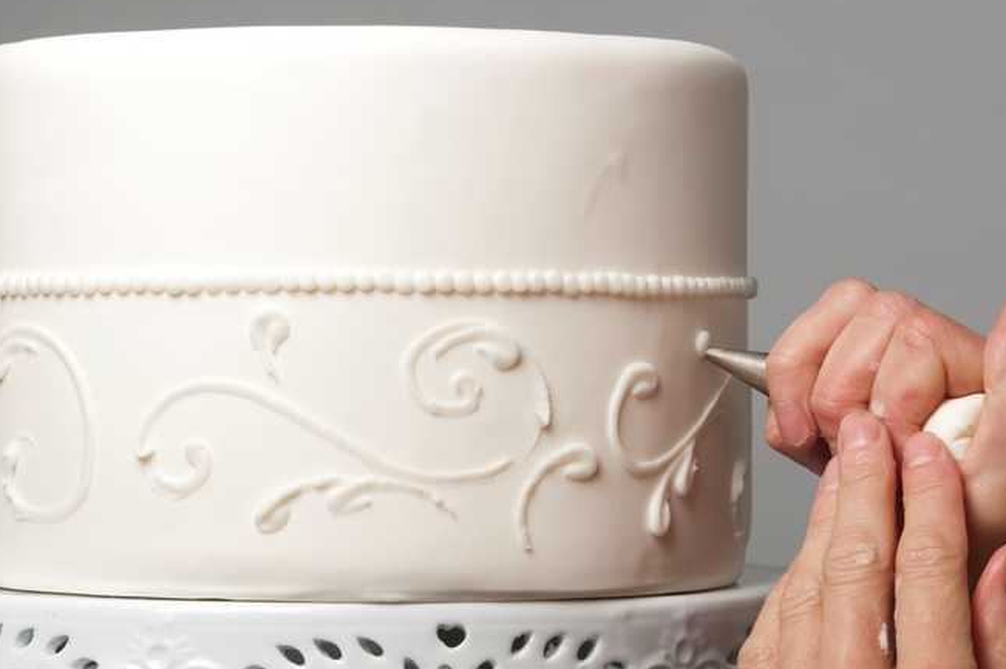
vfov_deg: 11.7
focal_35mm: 117
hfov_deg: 17.5
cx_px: 452
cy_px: 328
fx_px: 3267
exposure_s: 1/125
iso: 100
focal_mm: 70
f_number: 13
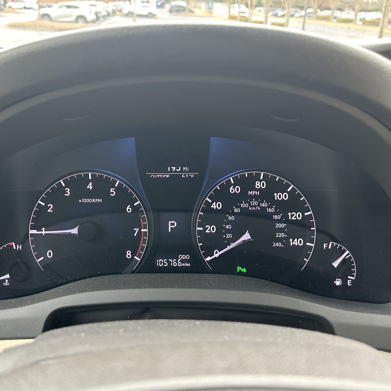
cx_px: 151
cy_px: 195
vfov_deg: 52.5
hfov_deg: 52.1
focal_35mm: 31
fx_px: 396
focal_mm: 5.7
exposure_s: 1/121
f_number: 1.5
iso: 100
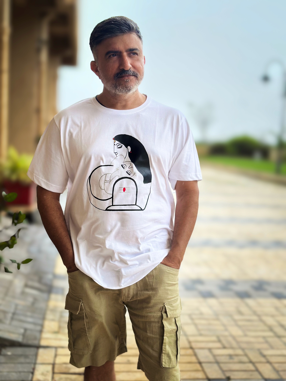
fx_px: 529
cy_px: 190
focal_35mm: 48
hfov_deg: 30.3
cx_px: 143
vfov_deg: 39.7
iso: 80
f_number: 1.8
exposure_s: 1/1500
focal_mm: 6.86
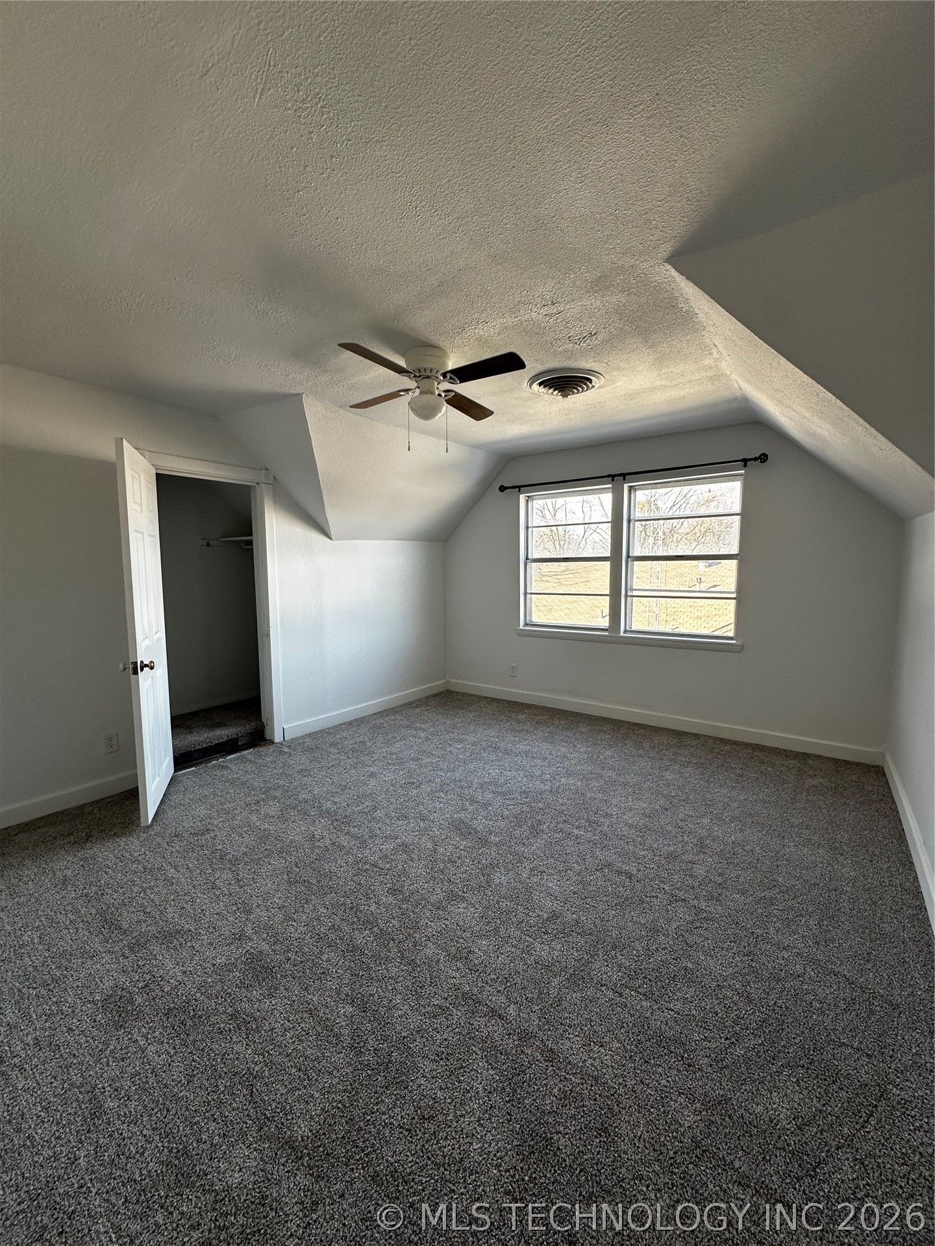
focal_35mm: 14
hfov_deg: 85.7
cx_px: 468
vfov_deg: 102.1
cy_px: 623
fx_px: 504
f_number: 2.2
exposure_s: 1/120
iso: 100
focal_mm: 2.22
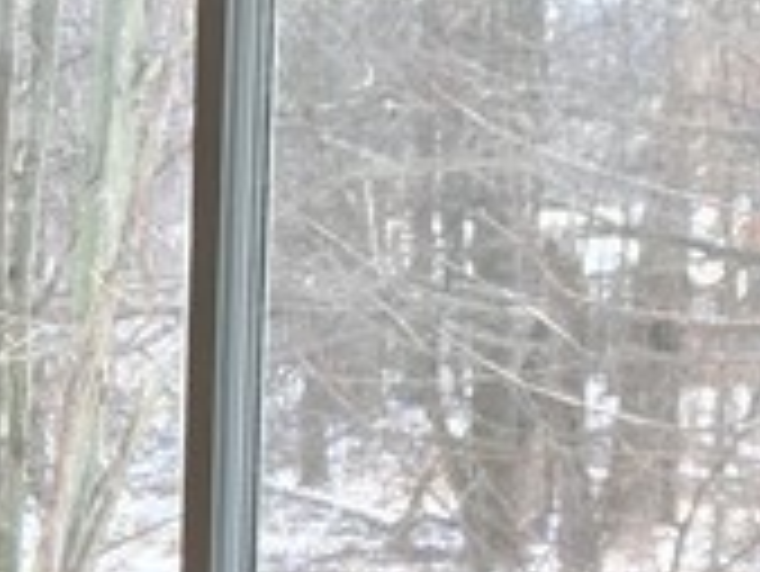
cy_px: 685
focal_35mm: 176
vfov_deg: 8.4
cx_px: -953
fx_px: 3867
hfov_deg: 10.0
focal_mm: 4.15
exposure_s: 1/108
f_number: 2.2
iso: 25
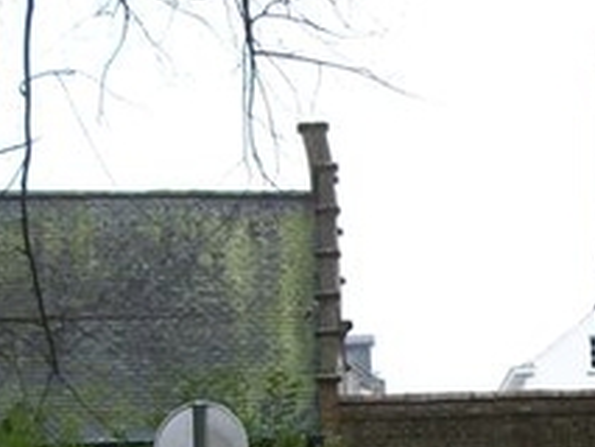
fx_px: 1548
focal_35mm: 90
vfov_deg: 16.0
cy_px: 489
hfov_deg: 21.7
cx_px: 405
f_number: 2.9
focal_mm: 5.7
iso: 80
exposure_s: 1/125
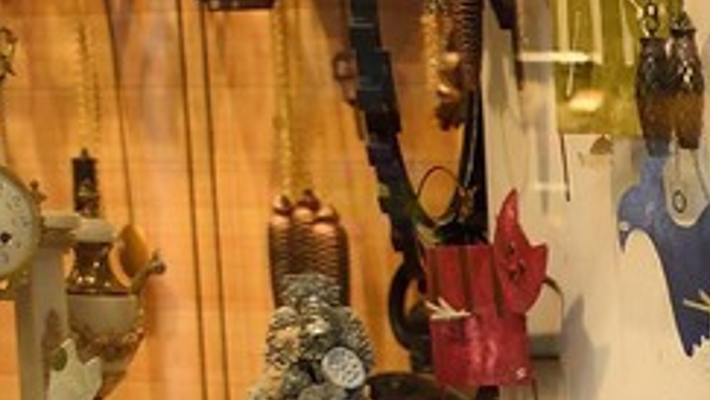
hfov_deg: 6.3
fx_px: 5839
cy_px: 1218
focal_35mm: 310
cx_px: 2253
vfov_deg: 3.8
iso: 800
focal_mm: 45
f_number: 5
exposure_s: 1/80
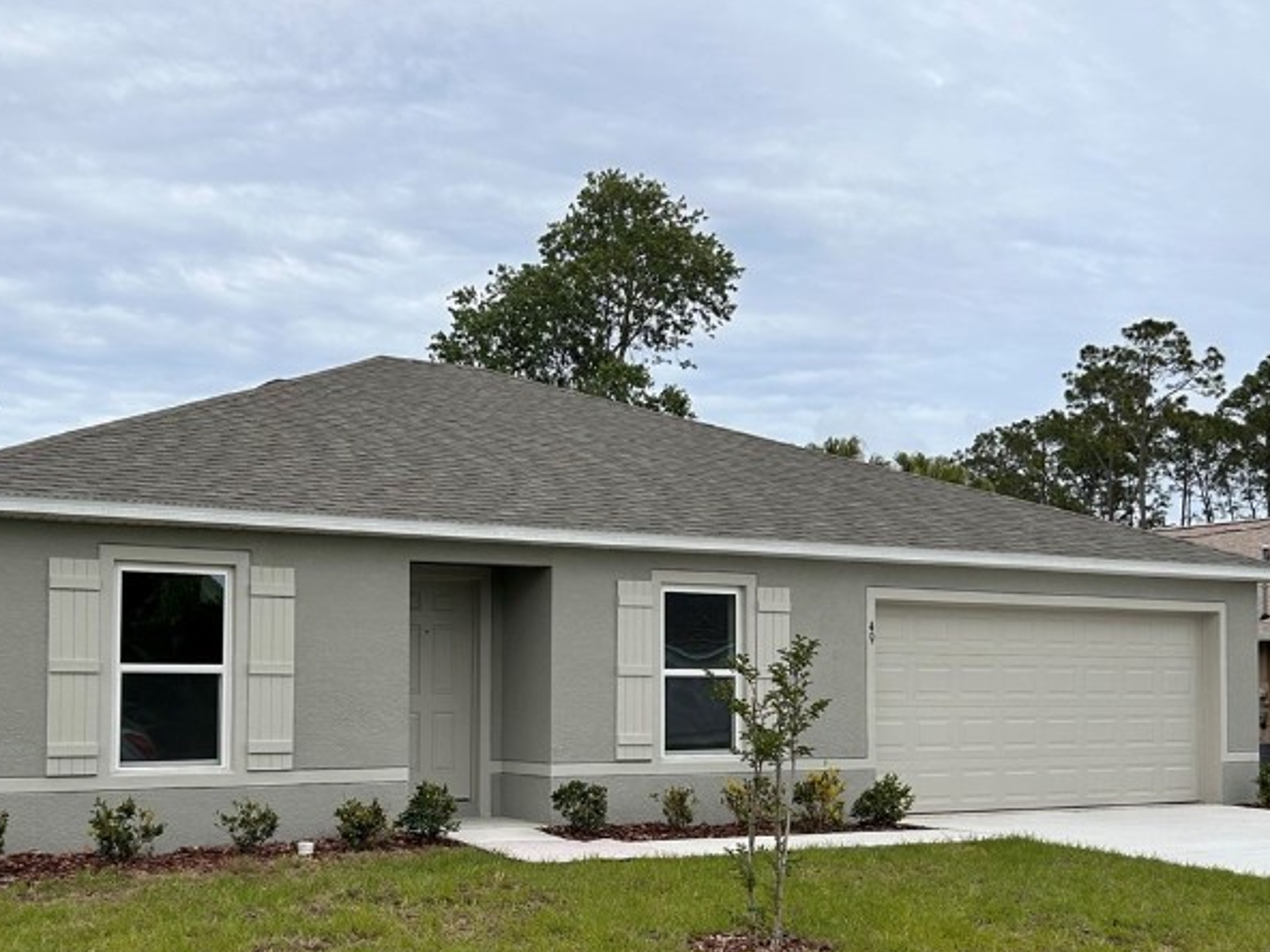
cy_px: 639
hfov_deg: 41.9
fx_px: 1651
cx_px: 521
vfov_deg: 31.9
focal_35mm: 45
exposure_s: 1/4444
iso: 50
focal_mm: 5.7
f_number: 1.5
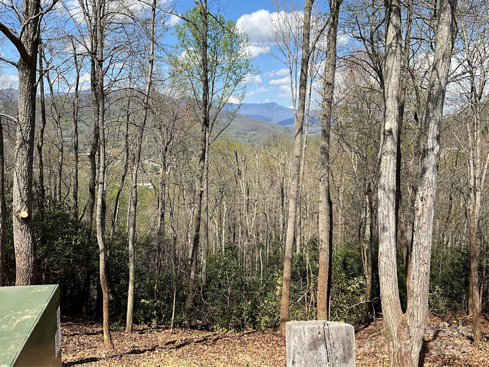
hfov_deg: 61.7
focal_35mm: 29
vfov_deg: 48.2
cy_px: 184
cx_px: 244
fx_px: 410
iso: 25
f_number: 1.8
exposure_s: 1/1377
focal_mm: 3
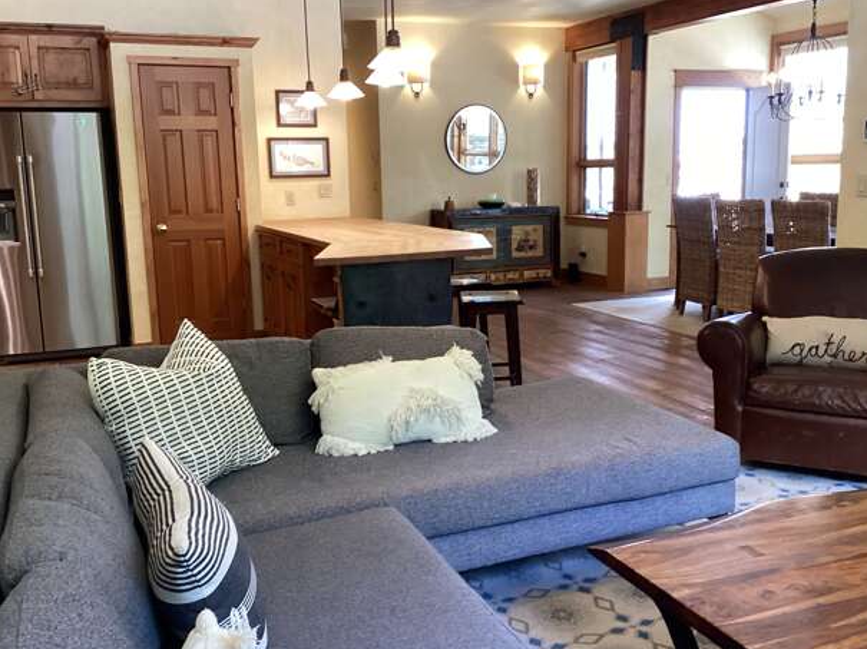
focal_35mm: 35
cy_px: 317
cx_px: 432
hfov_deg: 52.7
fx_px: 876
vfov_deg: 40.7
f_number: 2.4
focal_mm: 3.3
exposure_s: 1/60
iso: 160
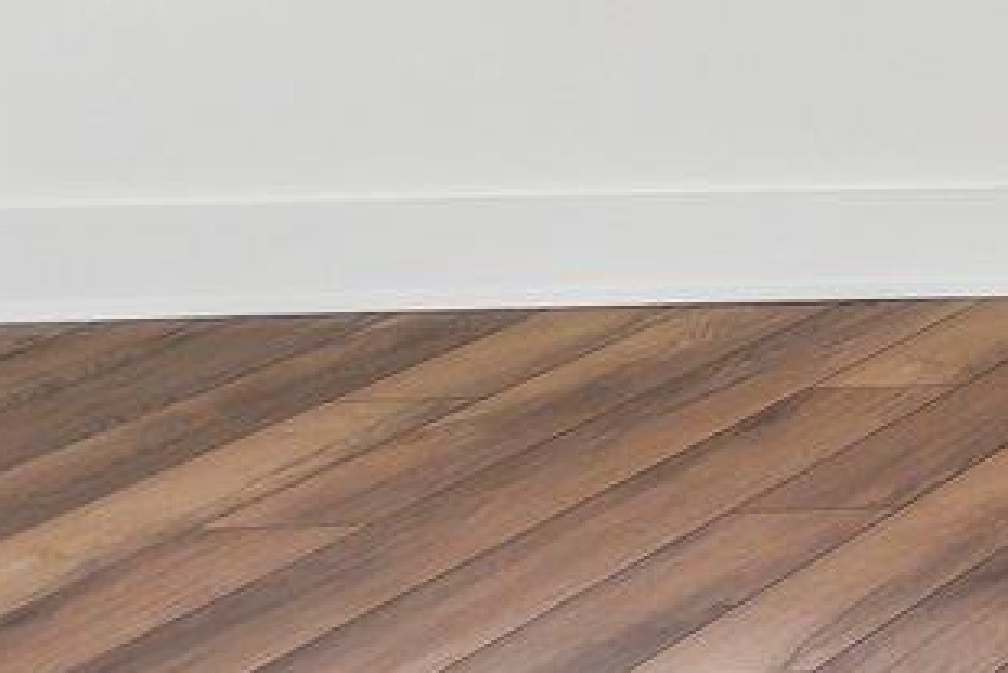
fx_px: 3333
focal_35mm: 119
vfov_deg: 10.5
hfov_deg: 10.5
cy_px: -693
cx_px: 3206
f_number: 11
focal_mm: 18
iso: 100
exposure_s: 1/25
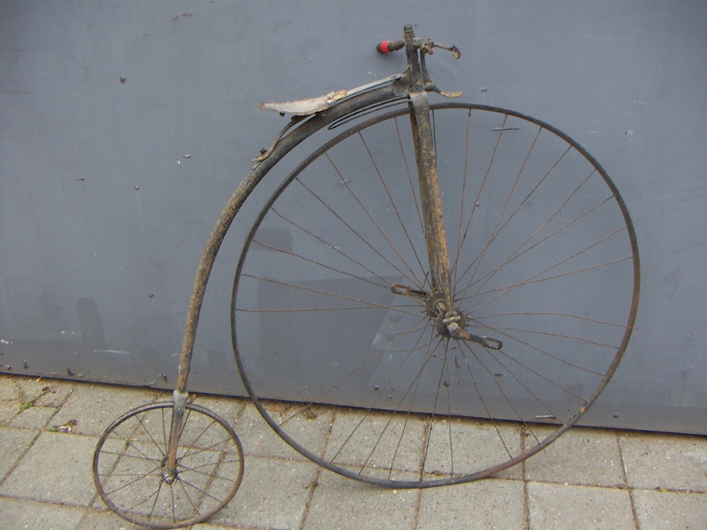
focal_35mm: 38
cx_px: 357
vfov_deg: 37.7
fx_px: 776
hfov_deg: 49.0
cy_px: 273
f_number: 2.8
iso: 50
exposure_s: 1/125
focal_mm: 4.7
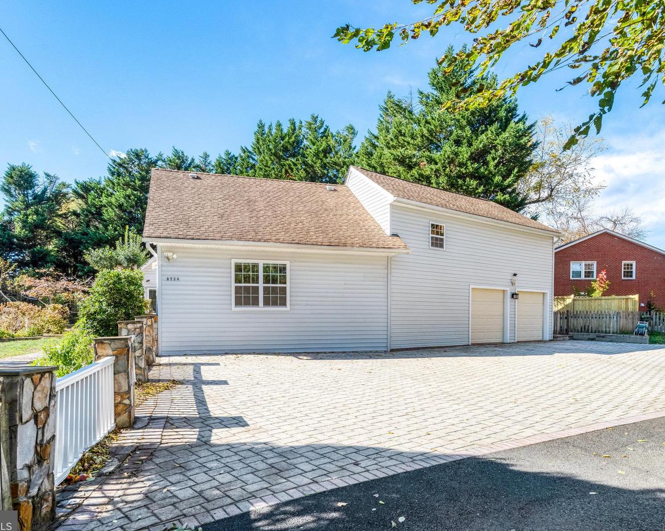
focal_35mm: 23
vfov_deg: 60.9
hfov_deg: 72.6
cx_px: 336
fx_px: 453
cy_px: 268
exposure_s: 1/800
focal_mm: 20
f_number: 8
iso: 400
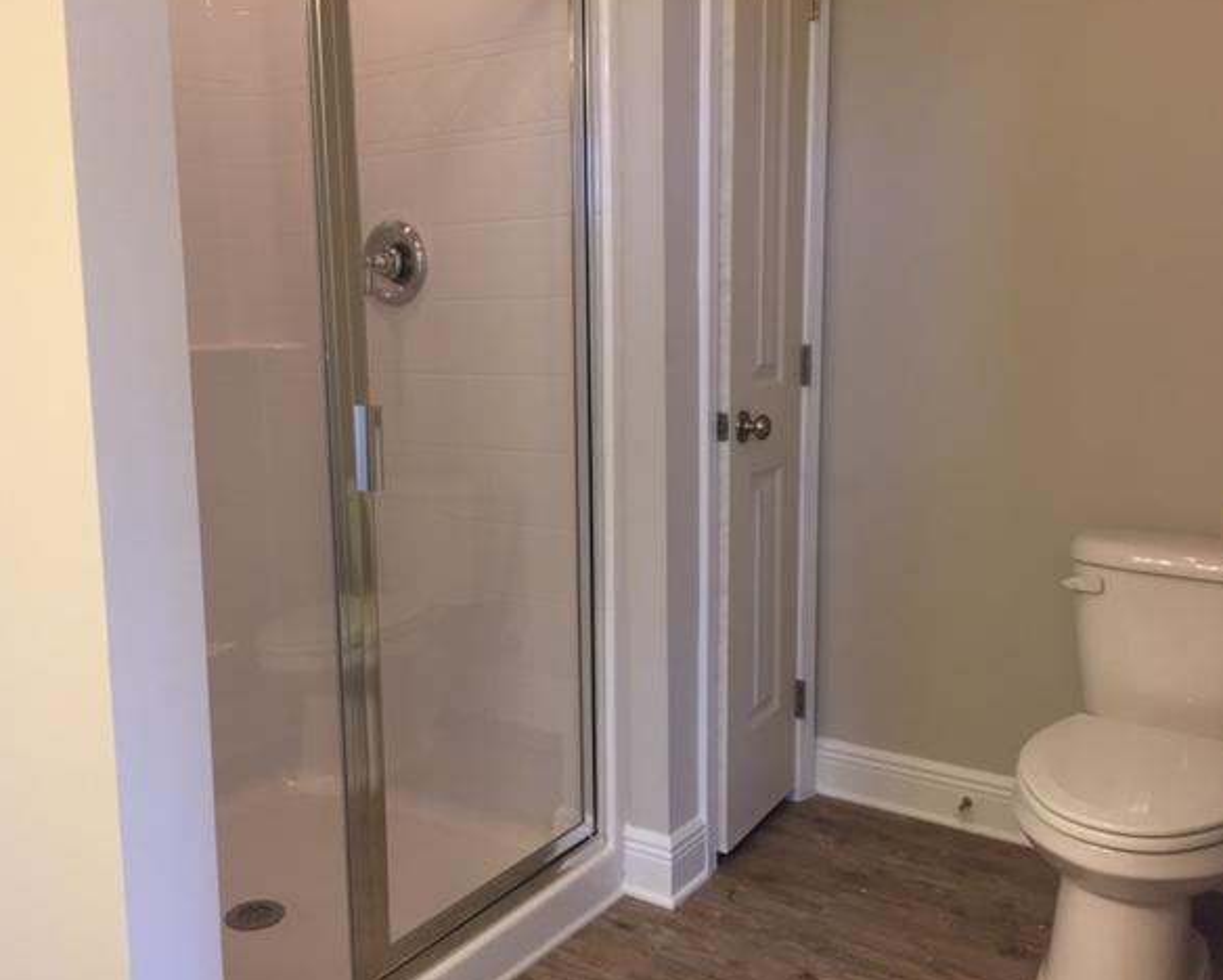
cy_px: 490
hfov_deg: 57.1
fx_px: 1123
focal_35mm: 31
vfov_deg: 47.2
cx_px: 584
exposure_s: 1/30
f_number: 2.2
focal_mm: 4.15
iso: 64
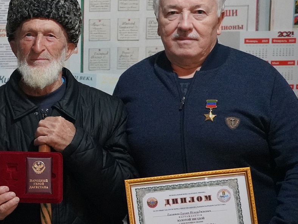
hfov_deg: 18.1
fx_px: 887
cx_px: -64
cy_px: 88
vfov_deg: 14.4
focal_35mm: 103
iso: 6400
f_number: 4
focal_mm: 33
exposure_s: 1/160
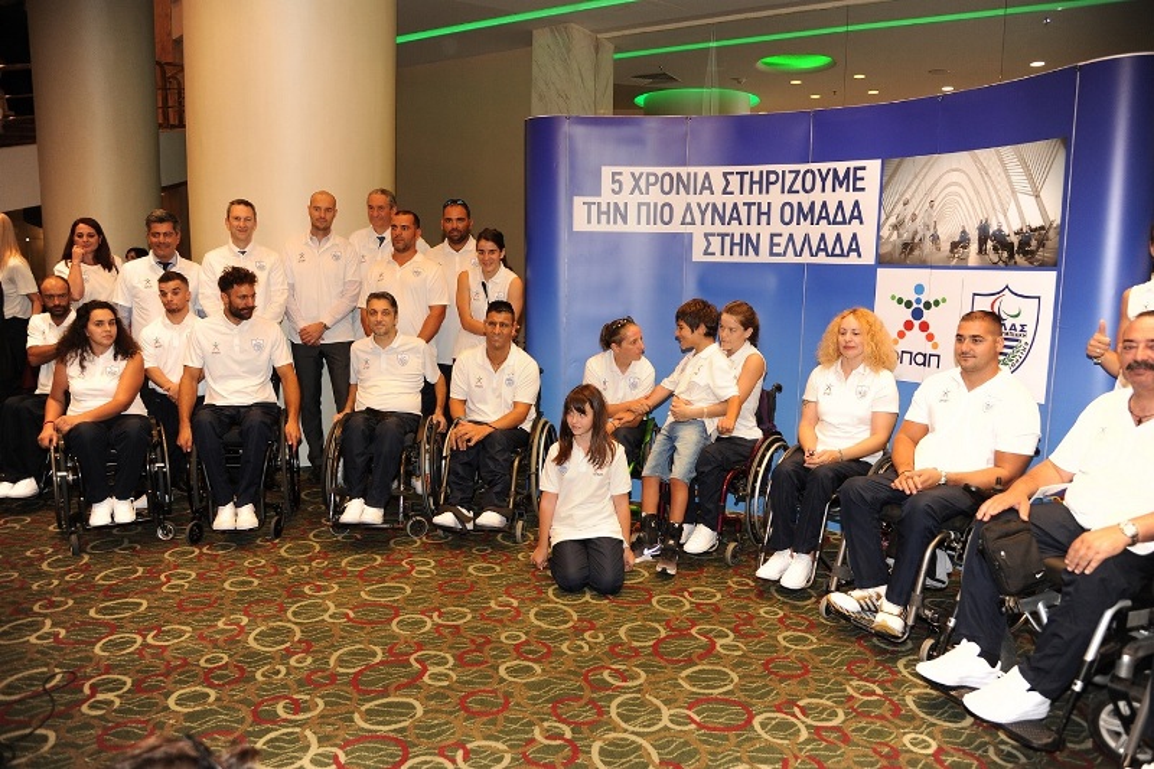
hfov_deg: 73.8
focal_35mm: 24
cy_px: 384
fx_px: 769
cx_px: 577
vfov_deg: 53.1
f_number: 4
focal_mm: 24
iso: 800
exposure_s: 1/125
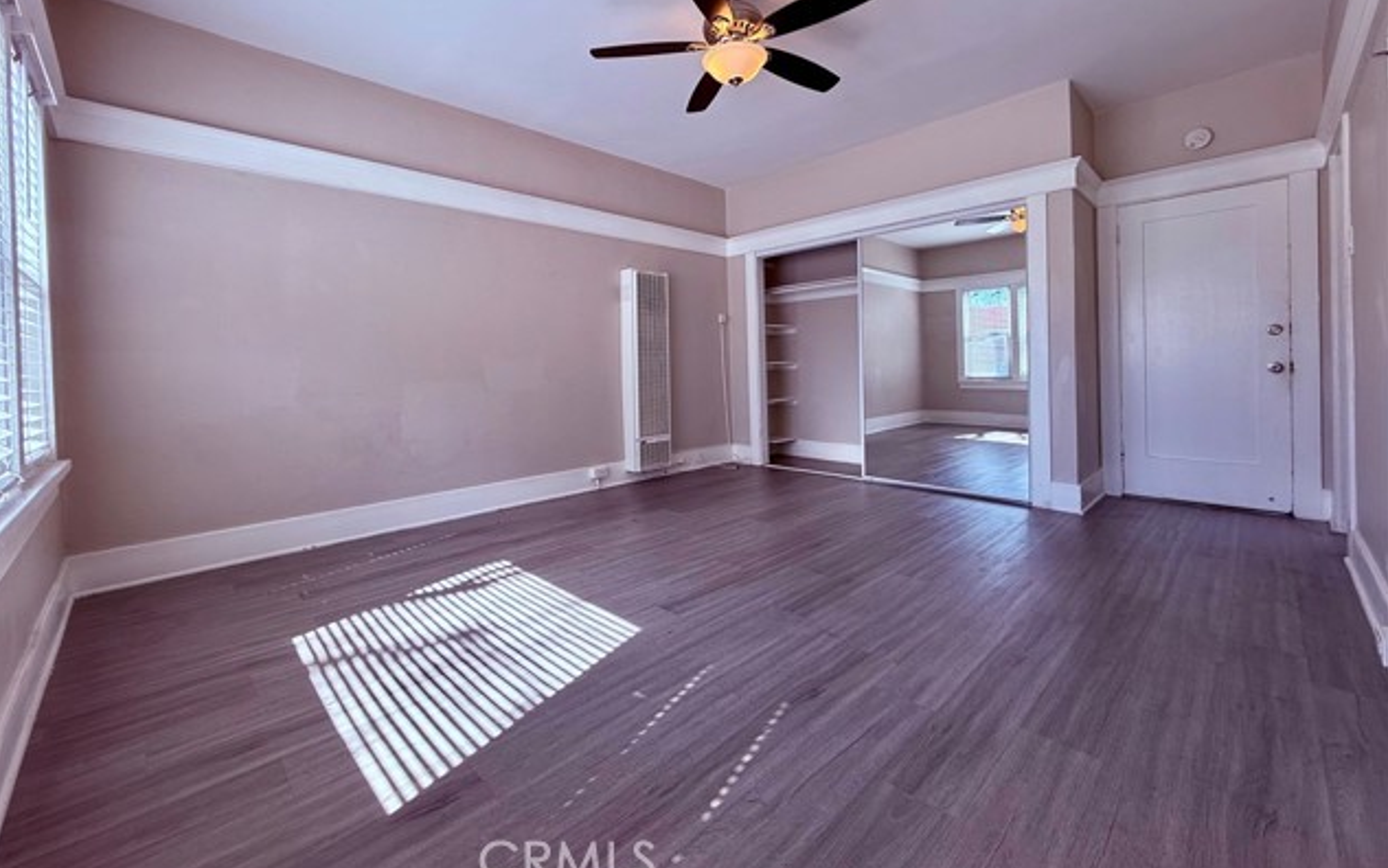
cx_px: 689
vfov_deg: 74.3
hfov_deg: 101.4
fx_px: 568
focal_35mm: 15
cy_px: 366
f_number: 2.2
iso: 64
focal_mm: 2.22
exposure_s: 1/198
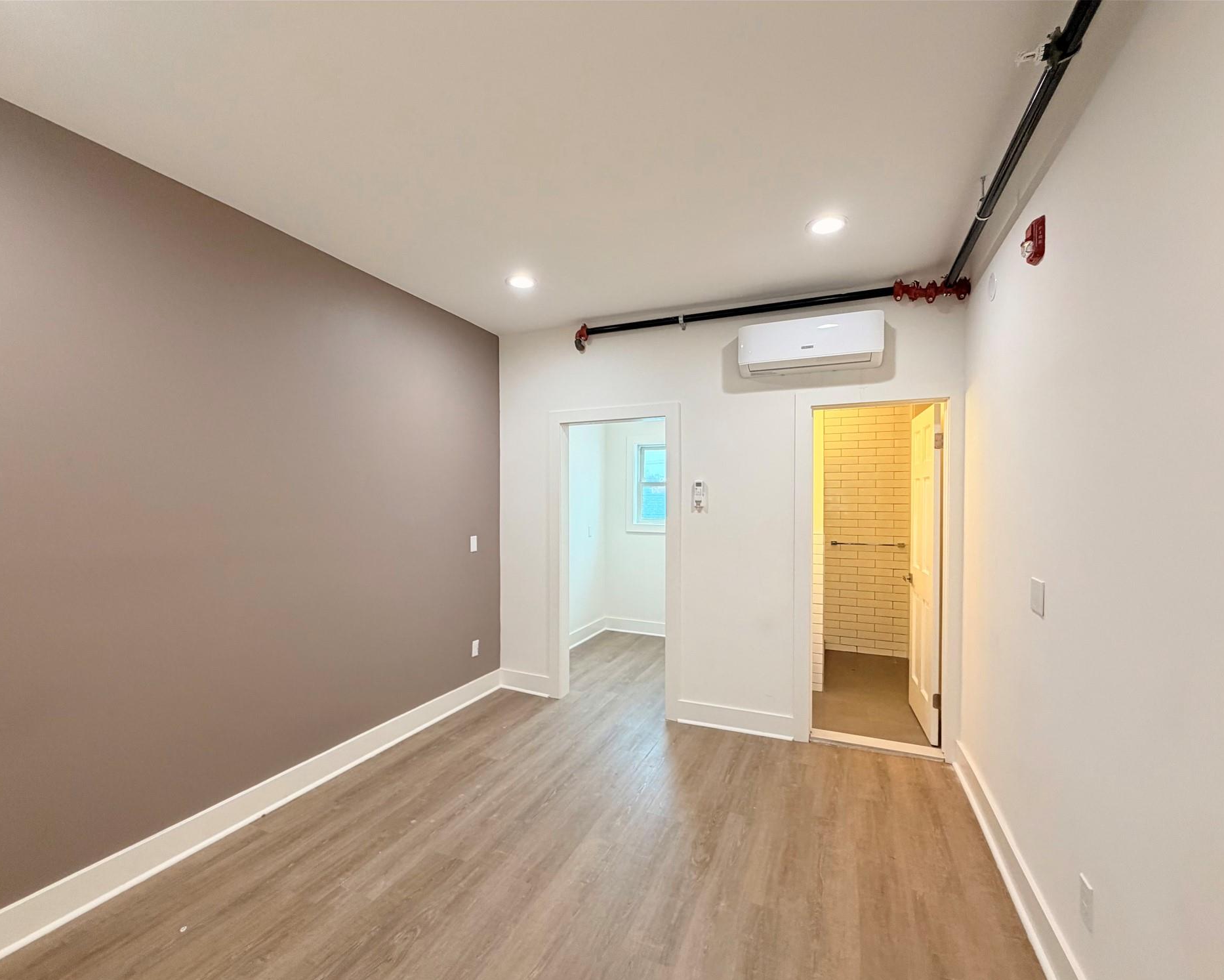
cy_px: 503
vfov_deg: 84.0
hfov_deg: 96.8
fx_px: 543
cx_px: 591
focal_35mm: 15
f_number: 2.2
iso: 200
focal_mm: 2.22
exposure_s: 1/60
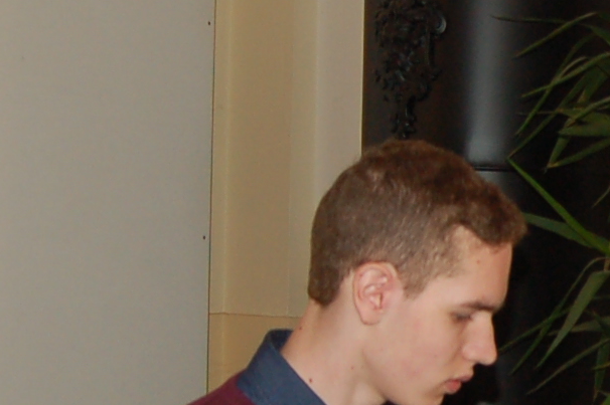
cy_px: 210
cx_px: 777
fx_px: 2269
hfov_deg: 14.7
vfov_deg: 10.2
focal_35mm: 134
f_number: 3.5
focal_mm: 18
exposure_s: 1/60
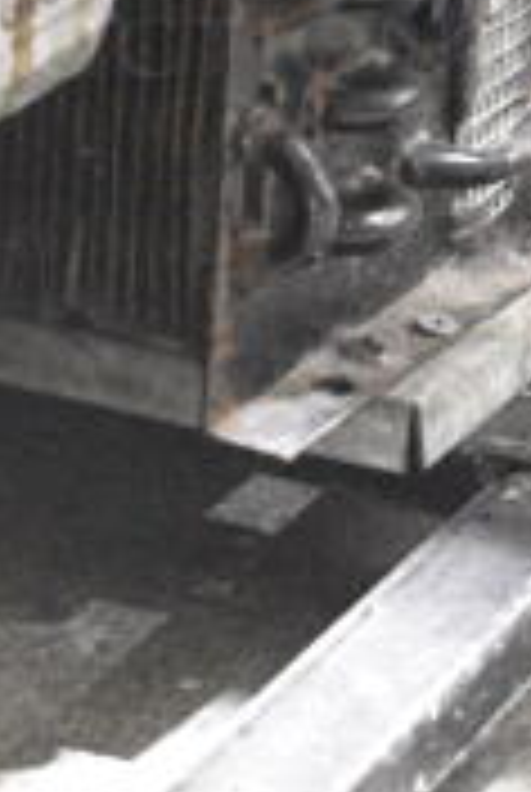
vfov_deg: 11.8
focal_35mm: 171
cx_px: 423
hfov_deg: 8.0
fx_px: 3768
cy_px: -142
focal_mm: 22
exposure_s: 1/30
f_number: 3.8
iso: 5600
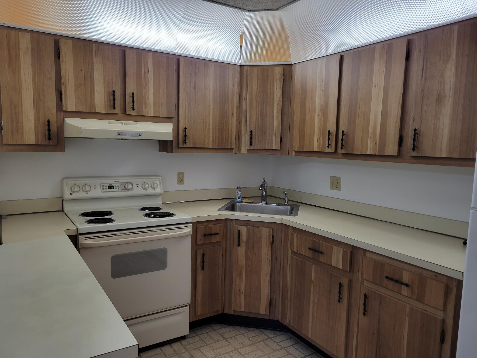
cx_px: 238
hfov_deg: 67.3
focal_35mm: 26
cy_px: 179
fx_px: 358
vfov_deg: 53.1
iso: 80
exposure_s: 1/120
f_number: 1.8
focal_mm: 5.4
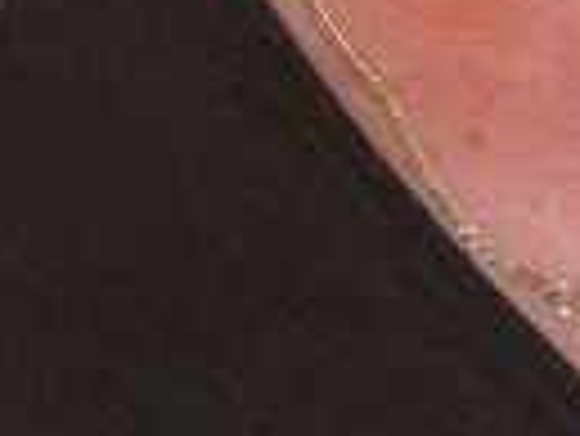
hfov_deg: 5.4
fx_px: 6038
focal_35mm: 360
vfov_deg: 4.0
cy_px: 1142
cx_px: 1214
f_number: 3.7
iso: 160
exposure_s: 1/350
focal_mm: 9.6
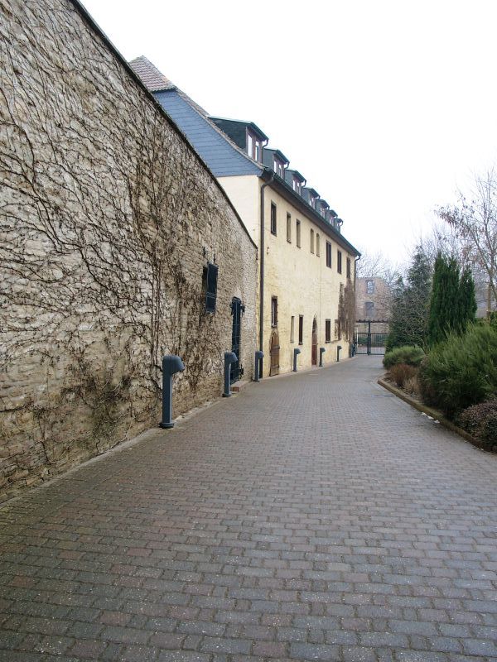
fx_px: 651
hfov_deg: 41.8
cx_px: 248
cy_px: 331
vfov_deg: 54.0
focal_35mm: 34
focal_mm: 7.13
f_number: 4
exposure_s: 1/75.1
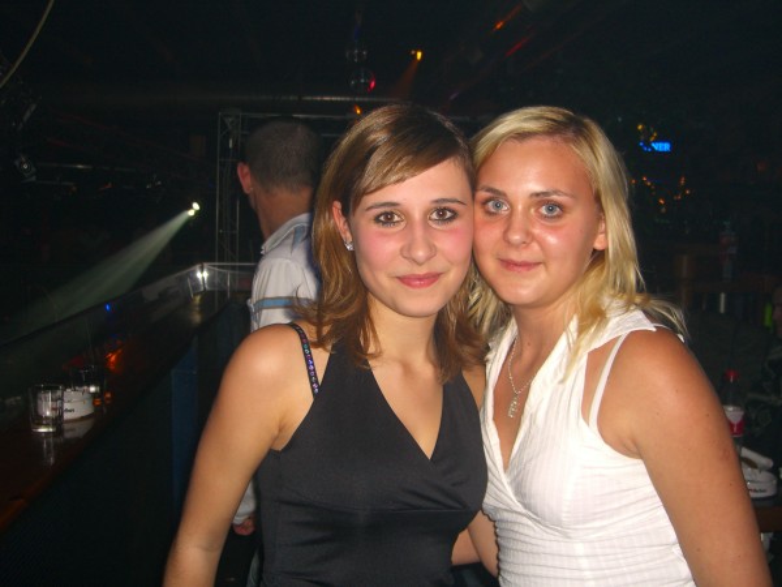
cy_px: 294
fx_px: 858
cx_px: 391
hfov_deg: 49.0
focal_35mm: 38
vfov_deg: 37.7
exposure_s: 1/60
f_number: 2.8
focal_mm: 7.9
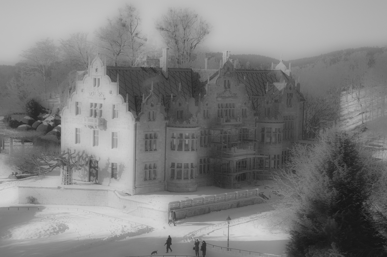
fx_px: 806
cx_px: 194
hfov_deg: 27.0
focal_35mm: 75
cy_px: 128
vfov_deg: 18.2
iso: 100
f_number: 7.1
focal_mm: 50
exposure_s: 1/200
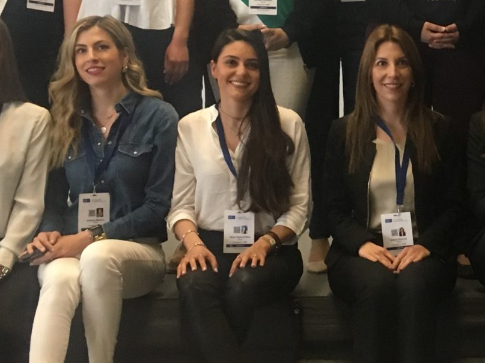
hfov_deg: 20.7
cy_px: 76
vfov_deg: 16.0
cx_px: 468
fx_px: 1289
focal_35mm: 92
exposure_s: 1/20
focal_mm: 4.15
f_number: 2.2
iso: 200
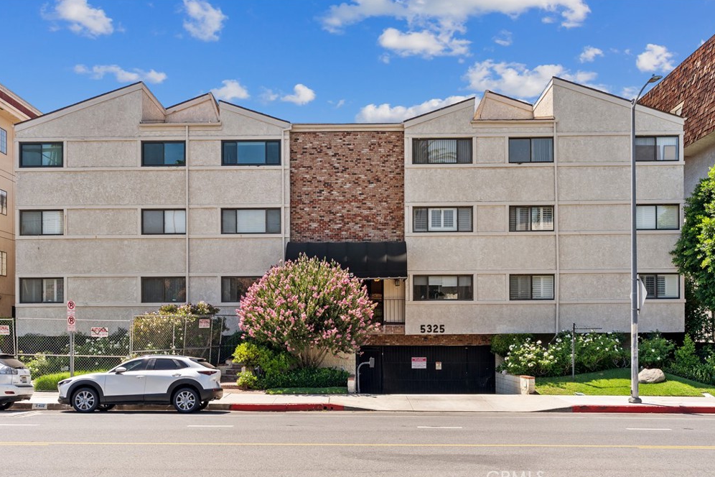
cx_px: 353
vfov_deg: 36.9
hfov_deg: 53.1
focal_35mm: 36
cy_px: 242
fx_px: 715
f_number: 9.5
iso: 80
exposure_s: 1/125
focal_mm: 35
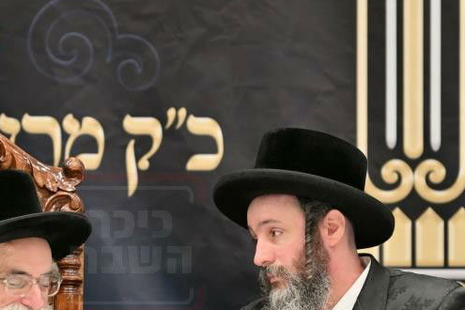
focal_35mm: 620
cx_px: 127
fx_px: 8008
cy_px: 277
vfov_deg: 2.2
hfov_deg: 3.3
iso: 200
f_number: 2.8
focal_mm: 200
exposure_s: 1/250
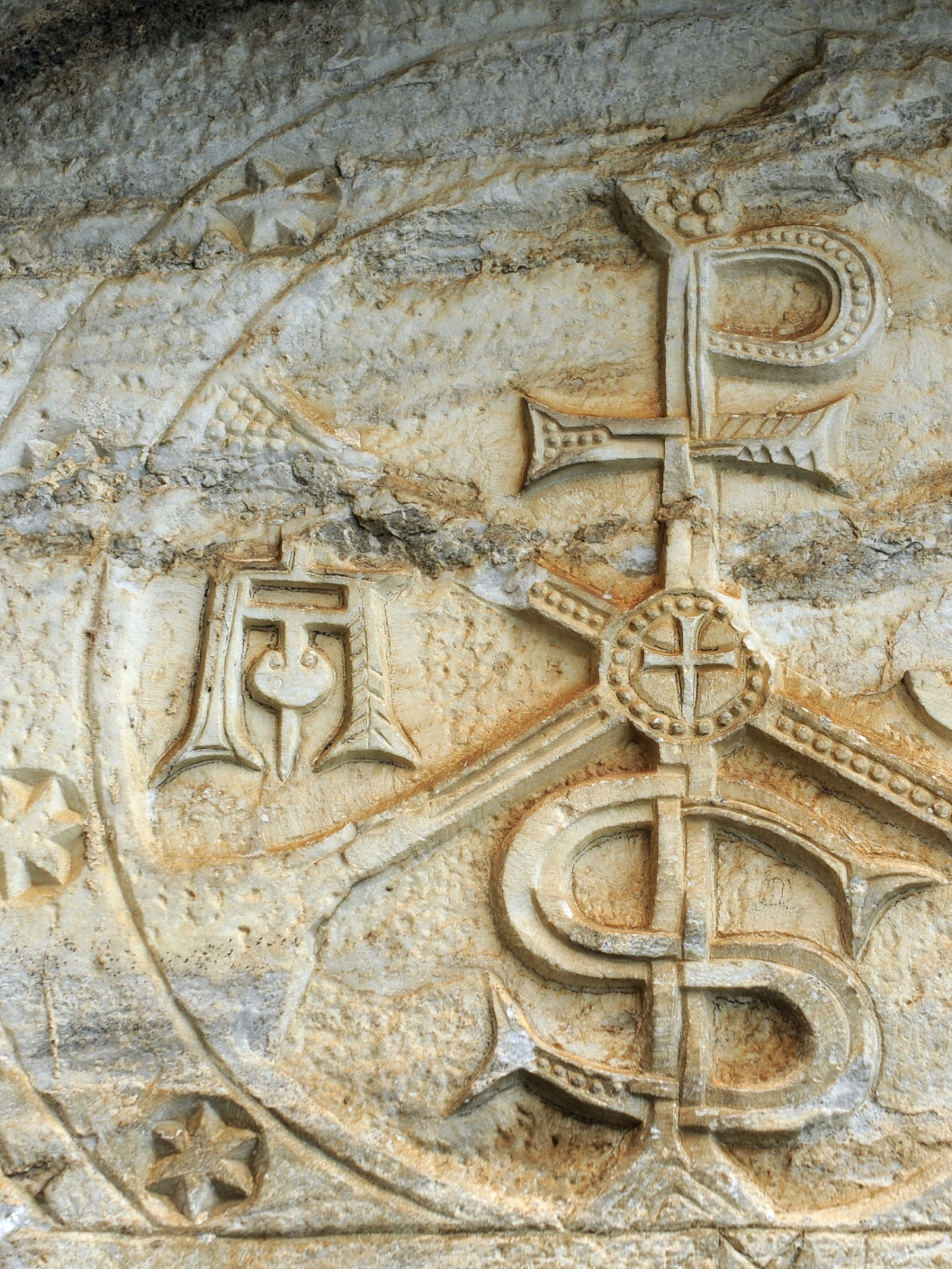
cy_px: 626
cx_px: 667
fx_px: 3592
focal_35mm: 98
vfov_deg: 20.0
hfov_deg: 15.1
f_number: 5.6
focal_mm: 58
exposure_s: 1/60
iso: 200
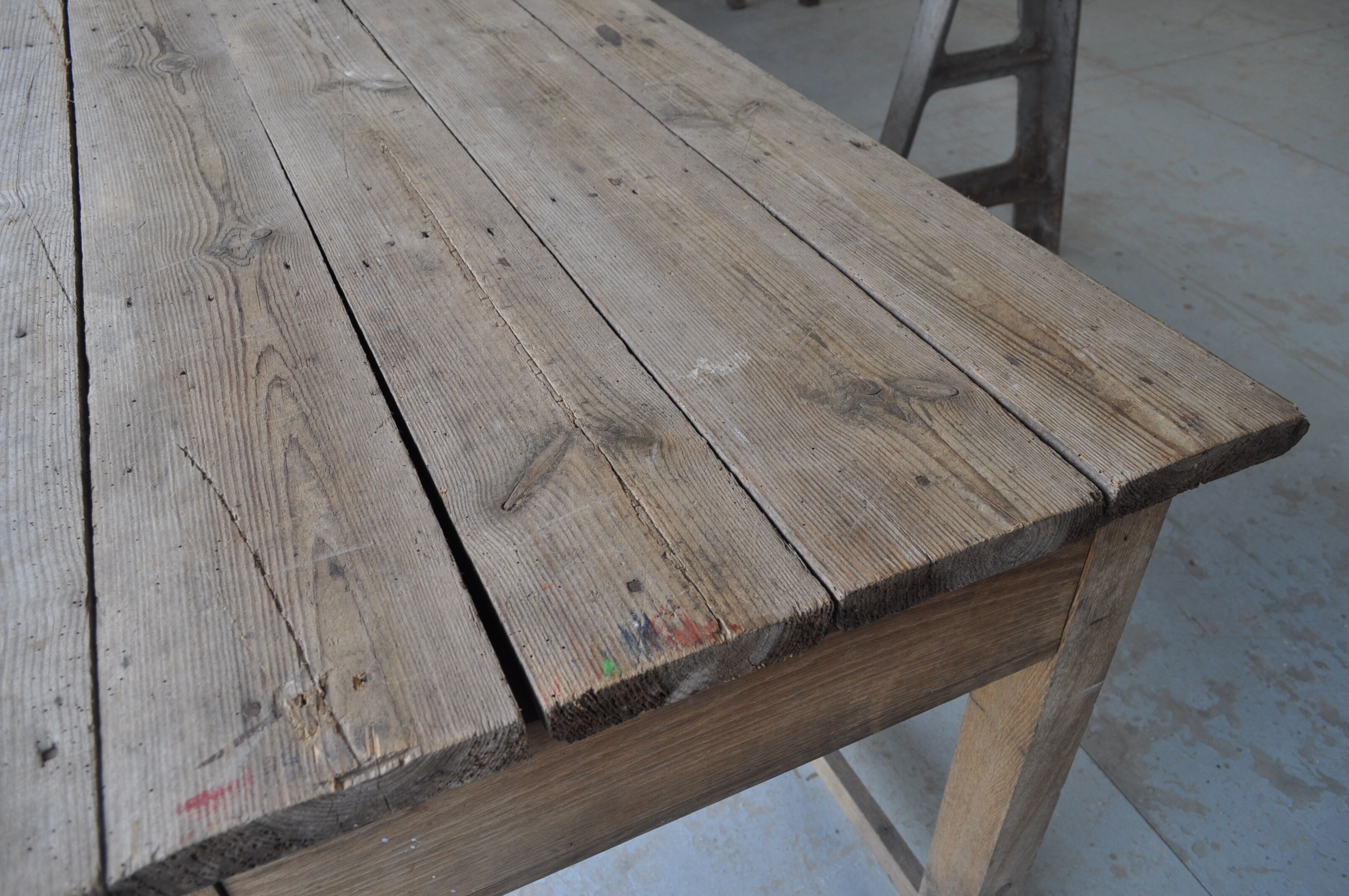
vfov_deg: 47.8
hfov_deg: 67.4
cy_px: 448
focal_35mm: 27
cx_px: 674
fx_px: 1011
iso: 280
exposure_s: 1/125
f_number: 5.6
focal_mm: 18
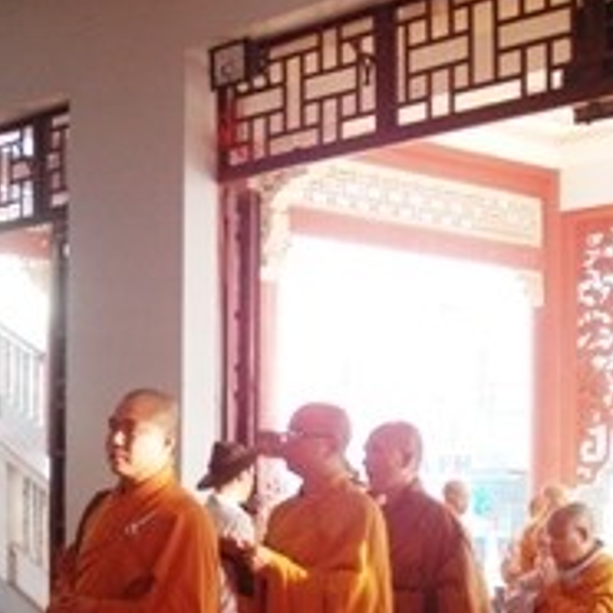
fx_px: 1583
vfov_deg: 21.4
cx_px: 102
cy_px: 557
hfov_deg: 21.6
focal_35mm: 79
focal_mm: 18
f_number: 4
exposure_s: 1/125
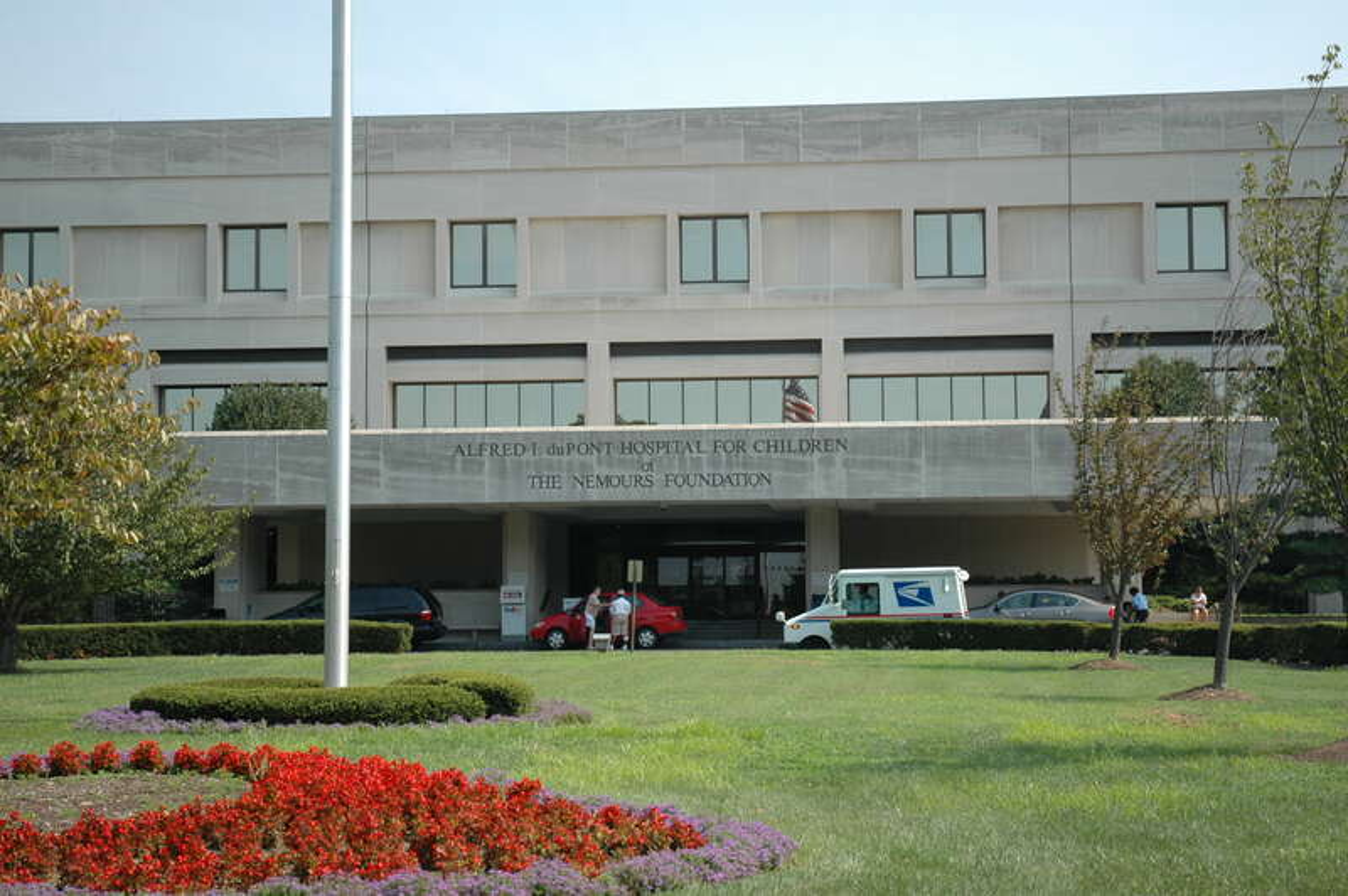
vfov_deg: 22.6
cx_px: 674
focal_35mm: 60
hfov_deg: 33.4
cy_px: 448
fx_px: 2245
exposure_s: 1/800
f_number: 4.5
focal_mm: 40
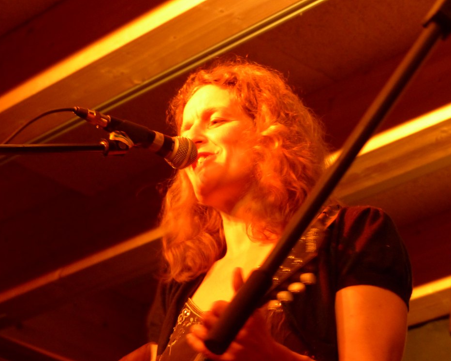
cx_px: 234
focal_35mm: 137
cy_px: 180
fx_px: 1829
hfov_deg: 14.1
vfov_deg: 11.3
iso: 400
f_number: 2.8
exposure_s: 1/10
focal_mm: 23.5
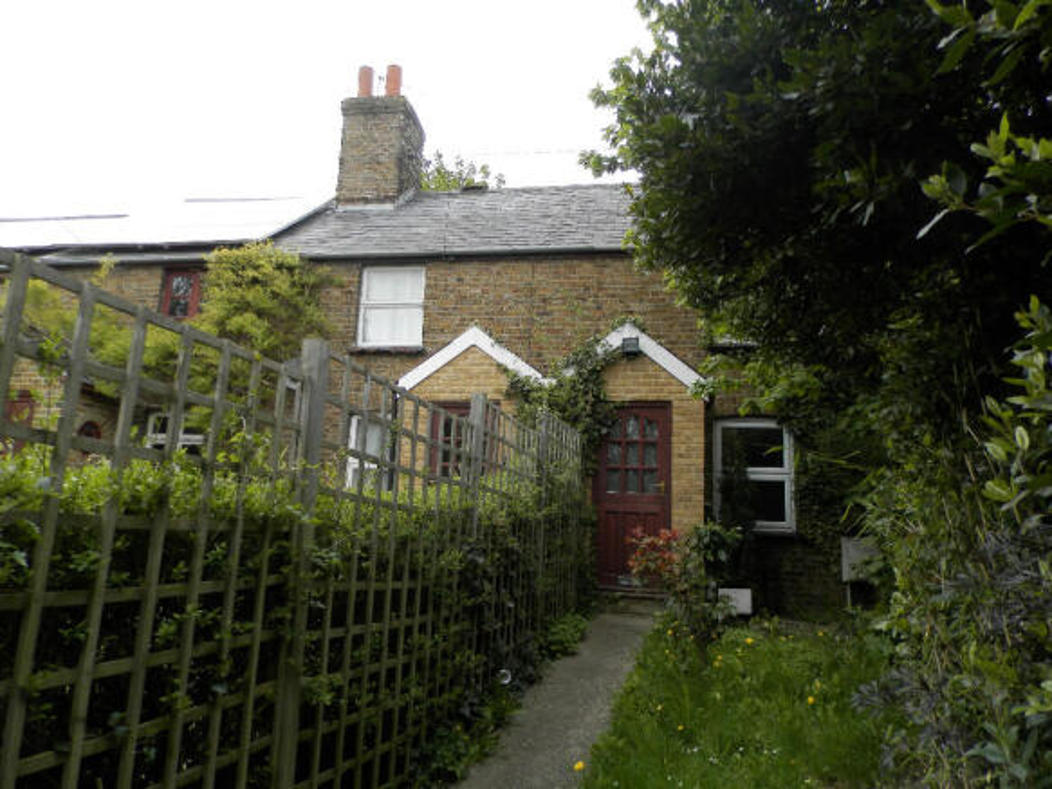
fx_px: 760
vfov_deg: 54.9
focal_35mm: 25
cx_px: 526
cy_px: 394
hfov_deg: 69.4
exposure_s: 1/200
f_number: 3.1
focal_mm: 4.5
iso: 80
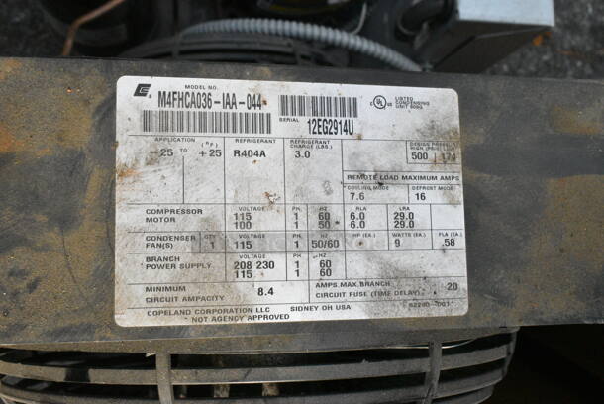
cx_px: 302
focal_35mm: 42
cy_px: 202
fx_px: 705
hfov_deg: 46.4
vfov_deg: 32.0
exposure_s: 1/1000
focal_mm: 28
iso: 6400
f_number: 16
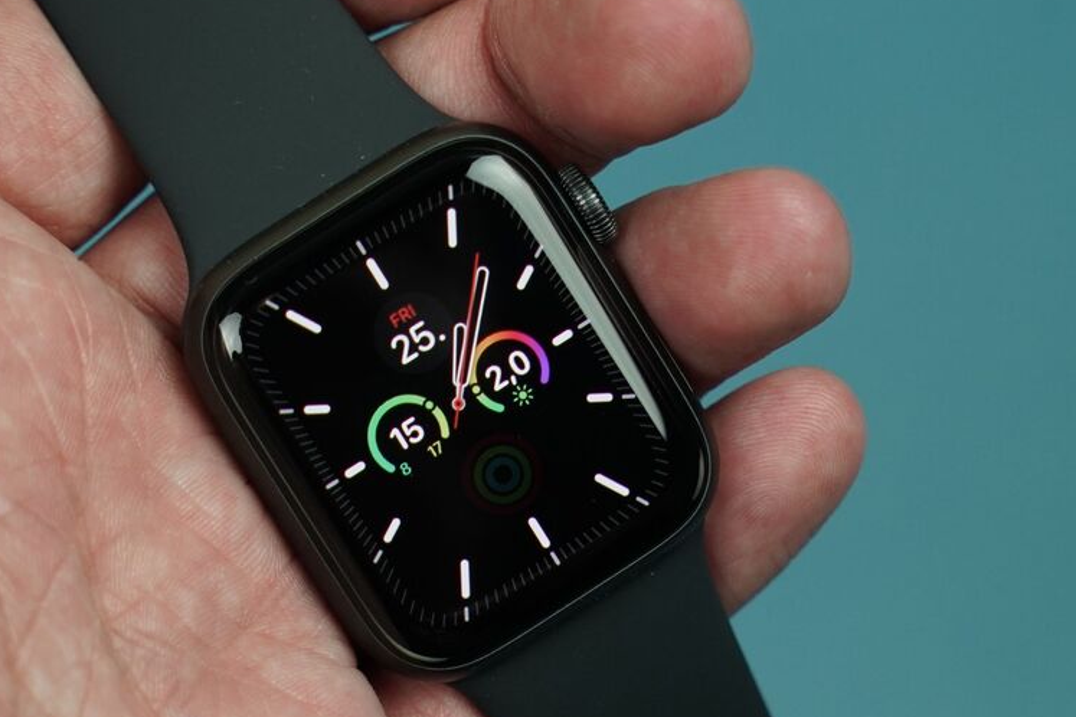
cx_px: 467
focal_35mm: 90
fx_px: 2690
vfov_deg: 15.2
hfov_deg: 22.6
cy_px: 393
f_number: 6.3
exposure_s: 1/320
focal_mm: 70
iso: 1250
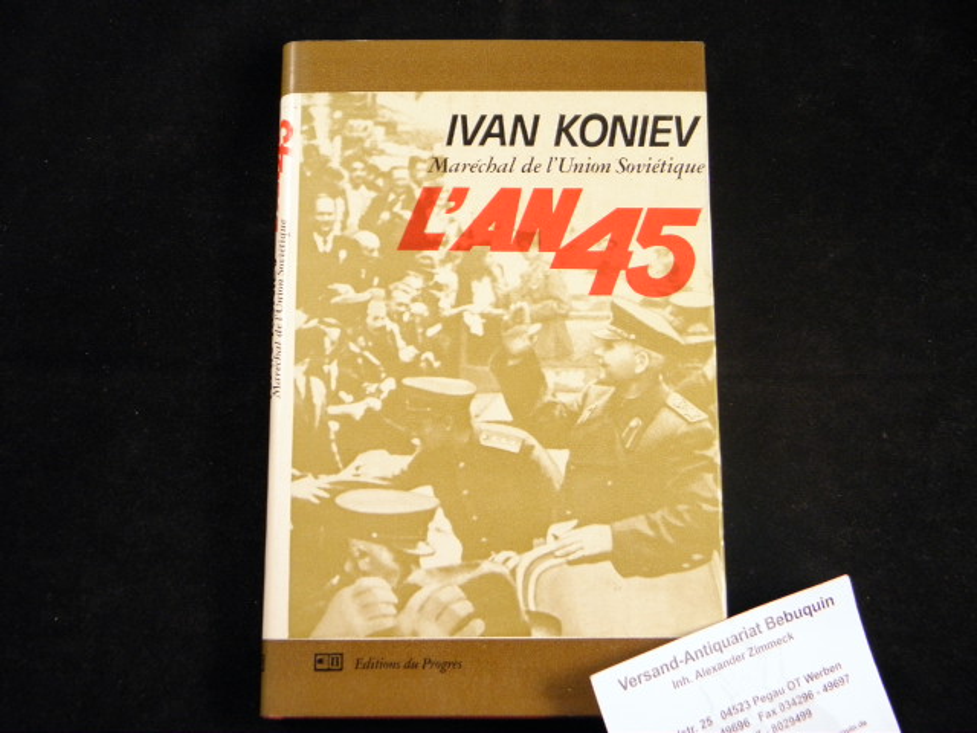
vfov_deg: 32.9
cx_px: 488
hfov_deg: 42.9
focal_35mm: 44
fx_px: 1242
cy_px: 366
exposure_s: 1/40
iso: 250
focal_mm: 7.9
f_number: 3.9
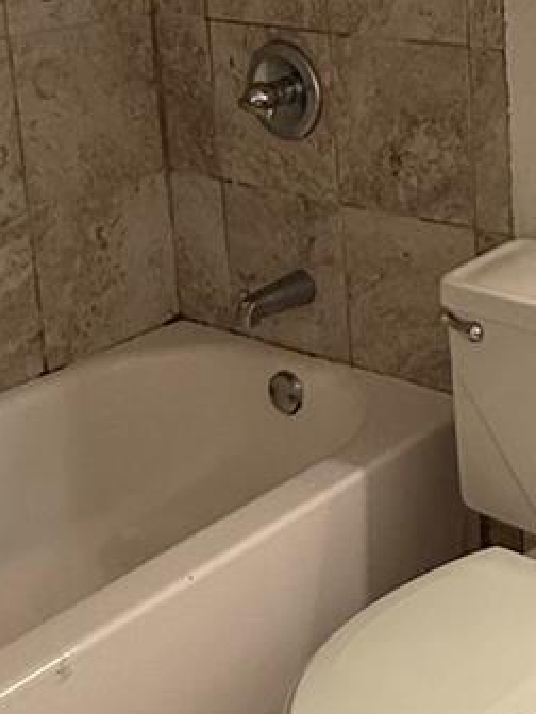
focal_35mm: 64
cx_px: 706
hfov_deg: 20.8
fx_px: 1321
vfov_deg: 28.8
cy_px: 47
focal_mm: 2.22
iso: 200
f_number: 2.2
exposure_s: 1/60
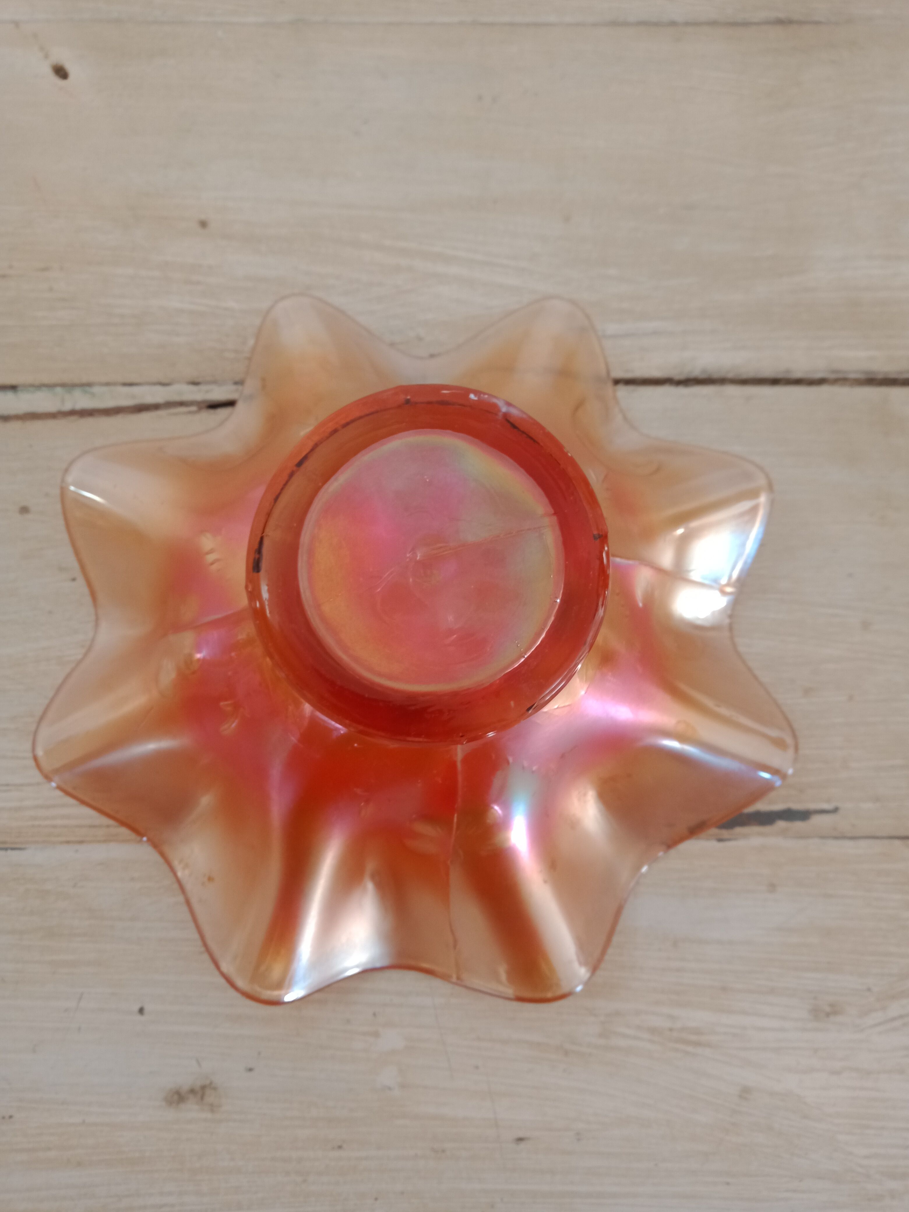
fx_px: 945
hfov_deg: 51.4
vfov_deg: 65.3
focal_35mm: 27
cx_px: 454
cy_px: 606
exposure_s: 1/33.3
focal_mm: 3.54
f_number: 2
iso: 308
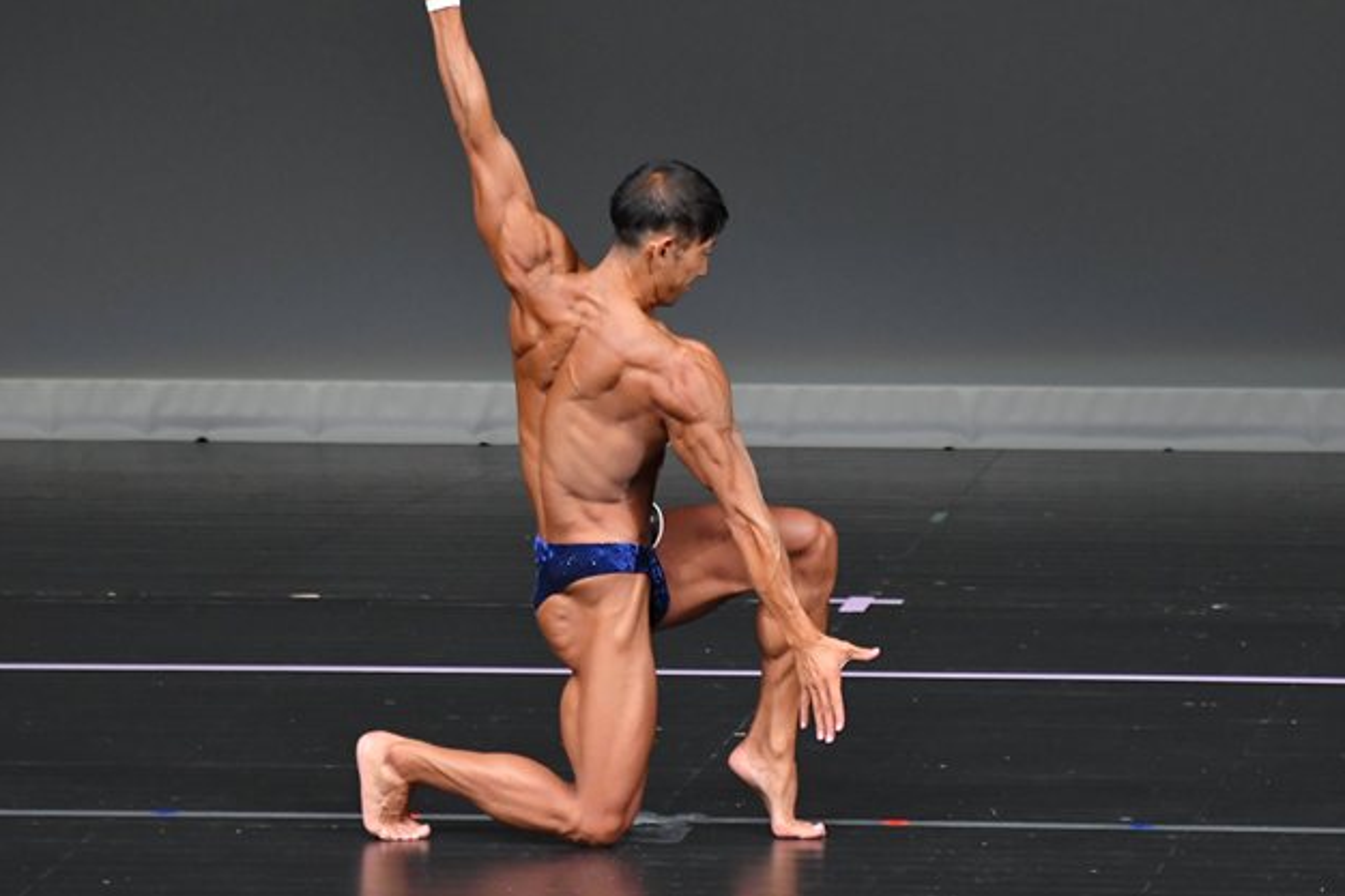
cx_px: 725
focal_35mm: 427
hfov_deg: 4.8
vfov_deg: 3.2
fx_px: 15948
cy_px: 434
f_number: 5.6
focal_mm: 230
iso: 4000
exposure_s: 1/400
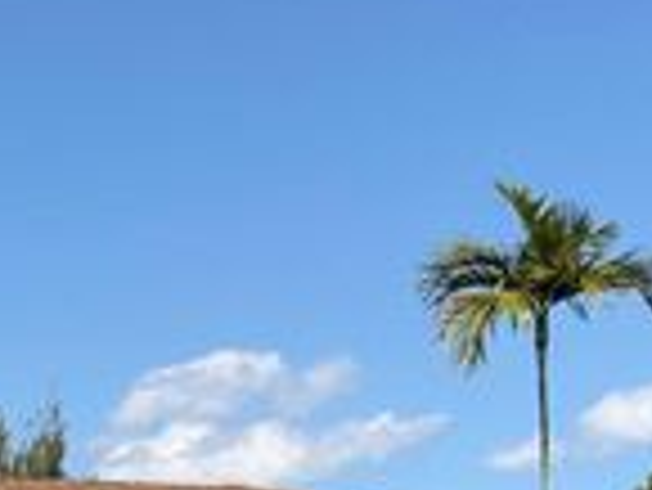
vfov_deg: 10.4
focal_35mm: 138
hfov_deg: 14.0
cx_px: -72
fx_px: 2601
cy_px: 704
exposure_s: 1/4386
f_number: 1.78
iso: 64
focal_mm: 6.76
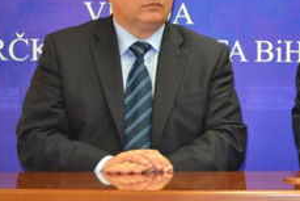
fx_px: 1326
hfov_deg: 12.5
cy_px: 83
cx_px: 403
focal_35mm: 159
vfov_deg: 8.6
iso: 1800
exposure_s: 1/60
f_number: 5
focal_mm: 38
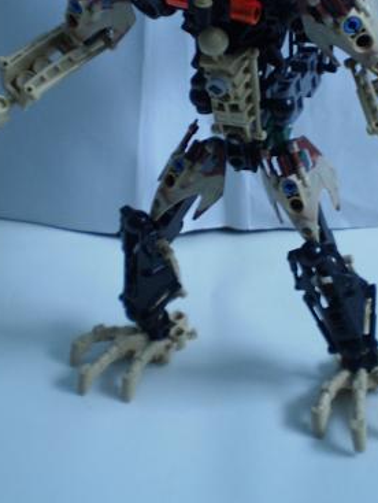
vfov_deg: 29.9
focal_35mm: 64
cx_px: 274
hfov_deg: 22.8
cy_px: 153
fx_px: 930
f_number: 3.1
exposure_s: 1/5
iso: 125
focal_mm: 6.3
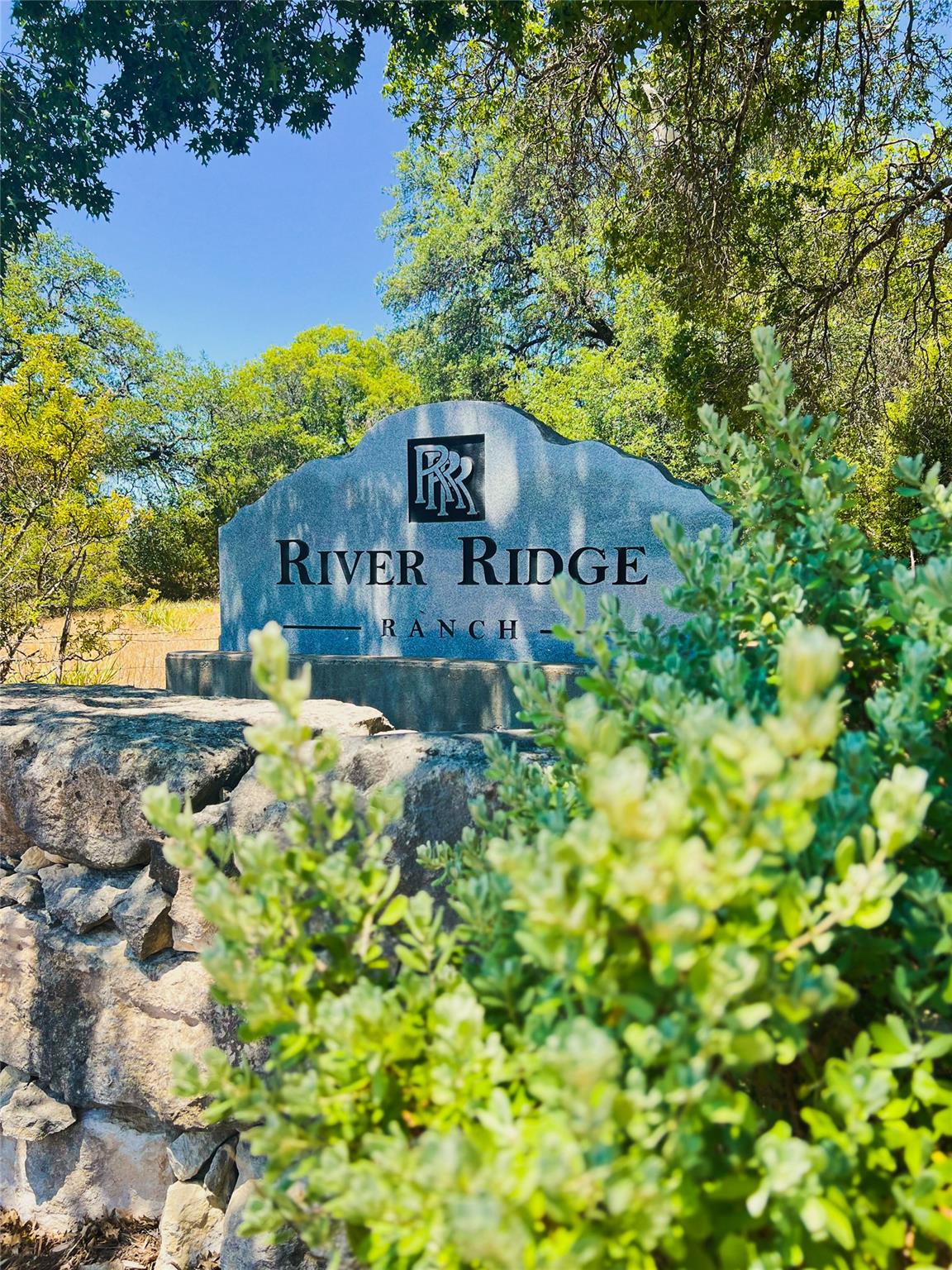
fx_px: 953
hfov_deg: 53.1
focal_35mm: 26
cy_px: 635
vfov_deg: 67.3
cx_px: 476
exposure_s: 1/894
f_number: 1.5
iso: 50
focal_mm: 5.7
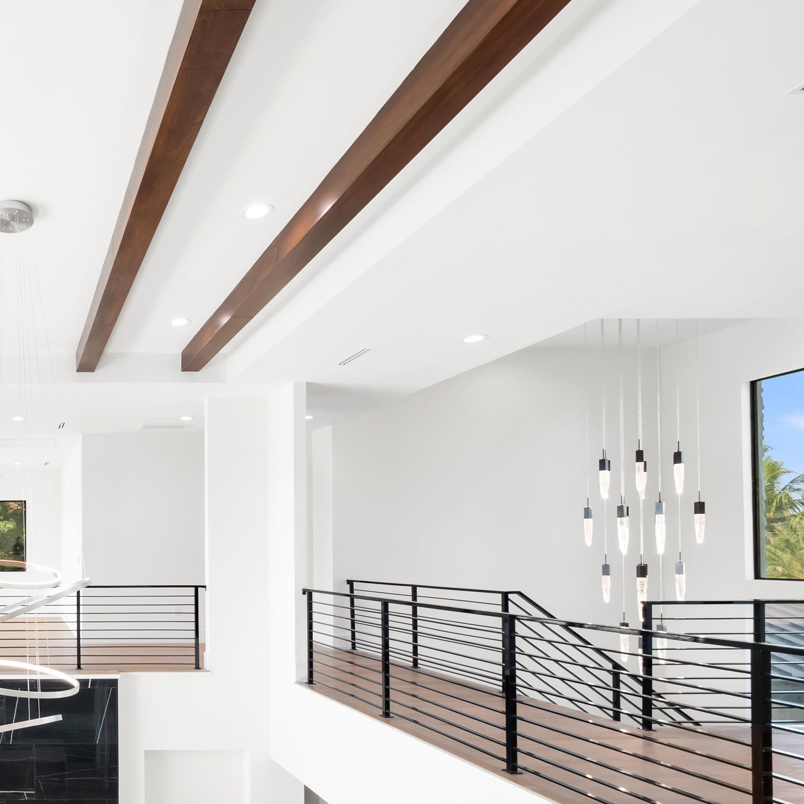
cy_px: 560
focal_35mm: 24
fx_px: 631
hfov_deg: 53.3
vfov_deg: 62.7
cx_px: 25
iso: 200
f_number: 7.1
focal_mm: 7
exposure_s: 1/25
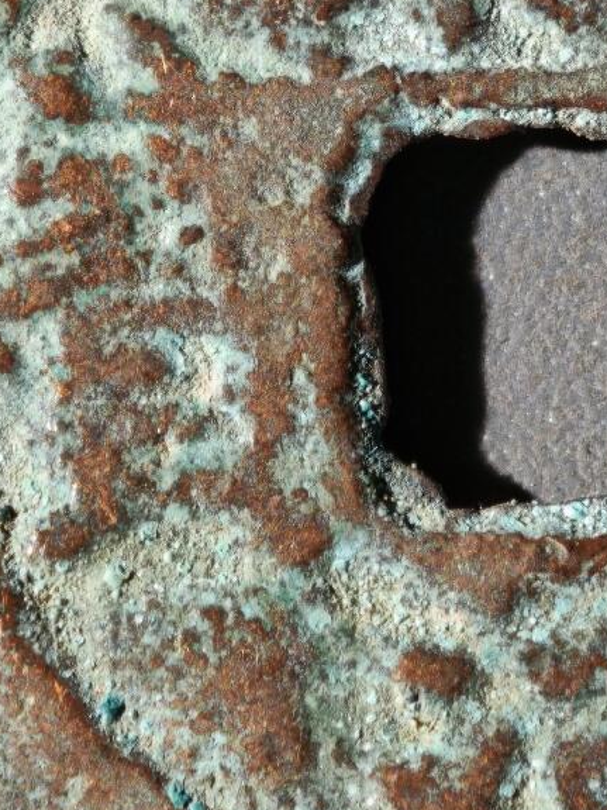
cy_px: 154
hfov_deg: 4.4
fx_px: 7835
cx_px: 561
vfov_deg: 5.9
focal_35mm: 335
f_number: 2
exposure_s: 1/100
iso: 80
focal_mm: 9
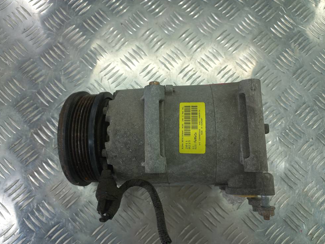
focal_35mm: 26
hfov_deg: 67.3
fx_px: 244
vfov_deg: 53.0
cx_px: 159
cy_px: 123
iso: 40
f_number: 1.8
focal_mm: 4.6
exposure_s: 1/50
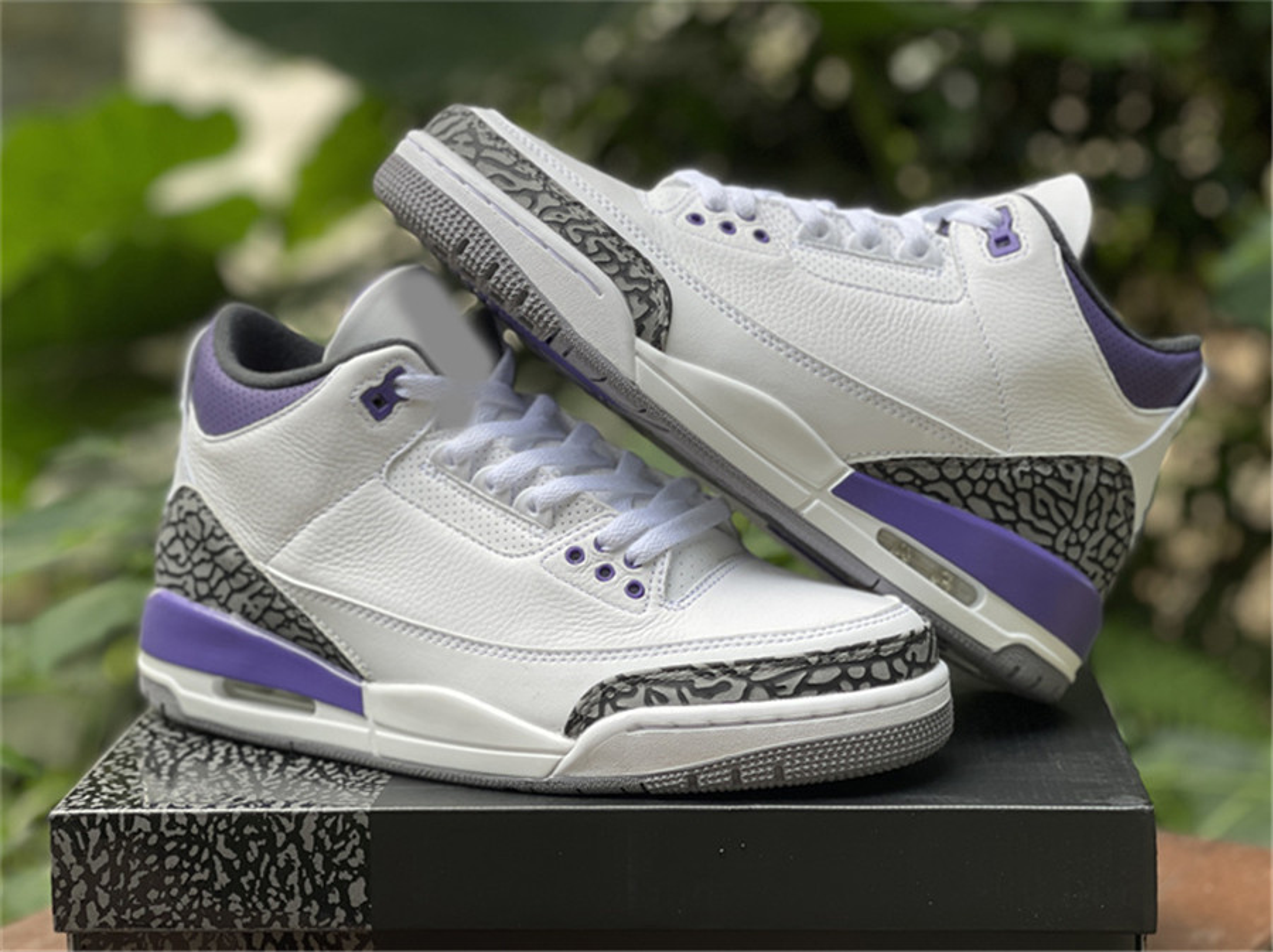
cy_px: 476
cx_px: 636
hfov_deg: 30.3
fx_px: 2351
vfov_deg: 22.9
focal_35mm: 64
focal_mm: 7.5
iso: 40
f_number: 2.2
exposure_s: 1/121
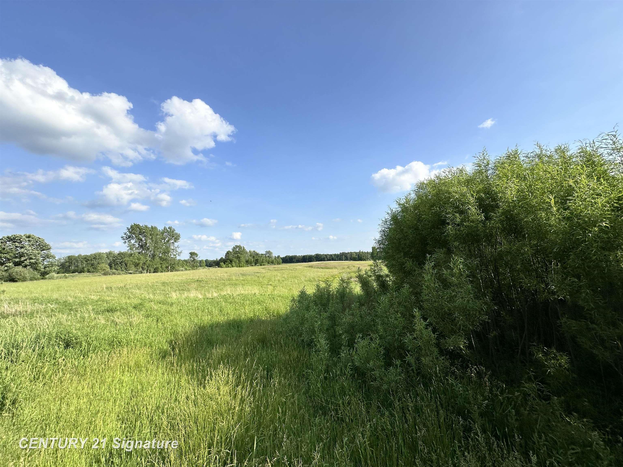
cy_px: 234
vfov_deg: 85.7
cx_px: 312
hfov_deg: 102.1
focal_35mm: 14
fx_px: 252
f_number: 2.2
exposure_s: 1/2053
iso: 40
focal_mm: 2.22
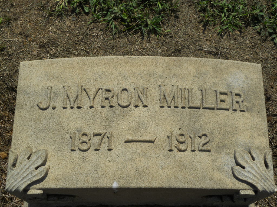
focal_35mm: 46
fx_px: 368
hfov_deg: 41.2
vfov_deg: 31.5
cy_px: 104
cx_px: 138
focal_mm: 8.2
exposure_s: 1/1250
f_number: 4.3
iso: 80
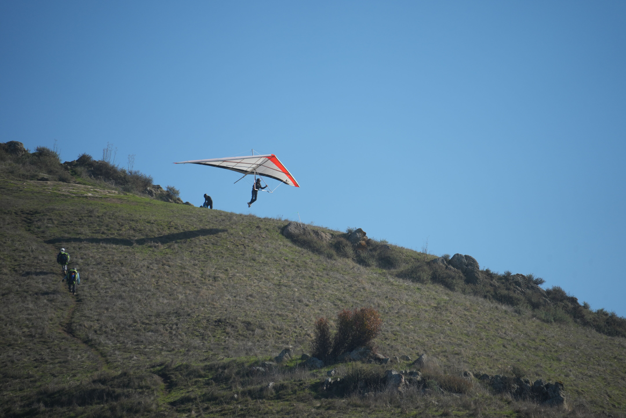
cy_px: 209
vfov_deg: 4.7
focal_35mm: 290
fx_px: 5042
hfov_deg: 7.1
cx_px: 313
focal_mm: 290
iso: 400
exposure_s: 1/1600
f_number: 7.1
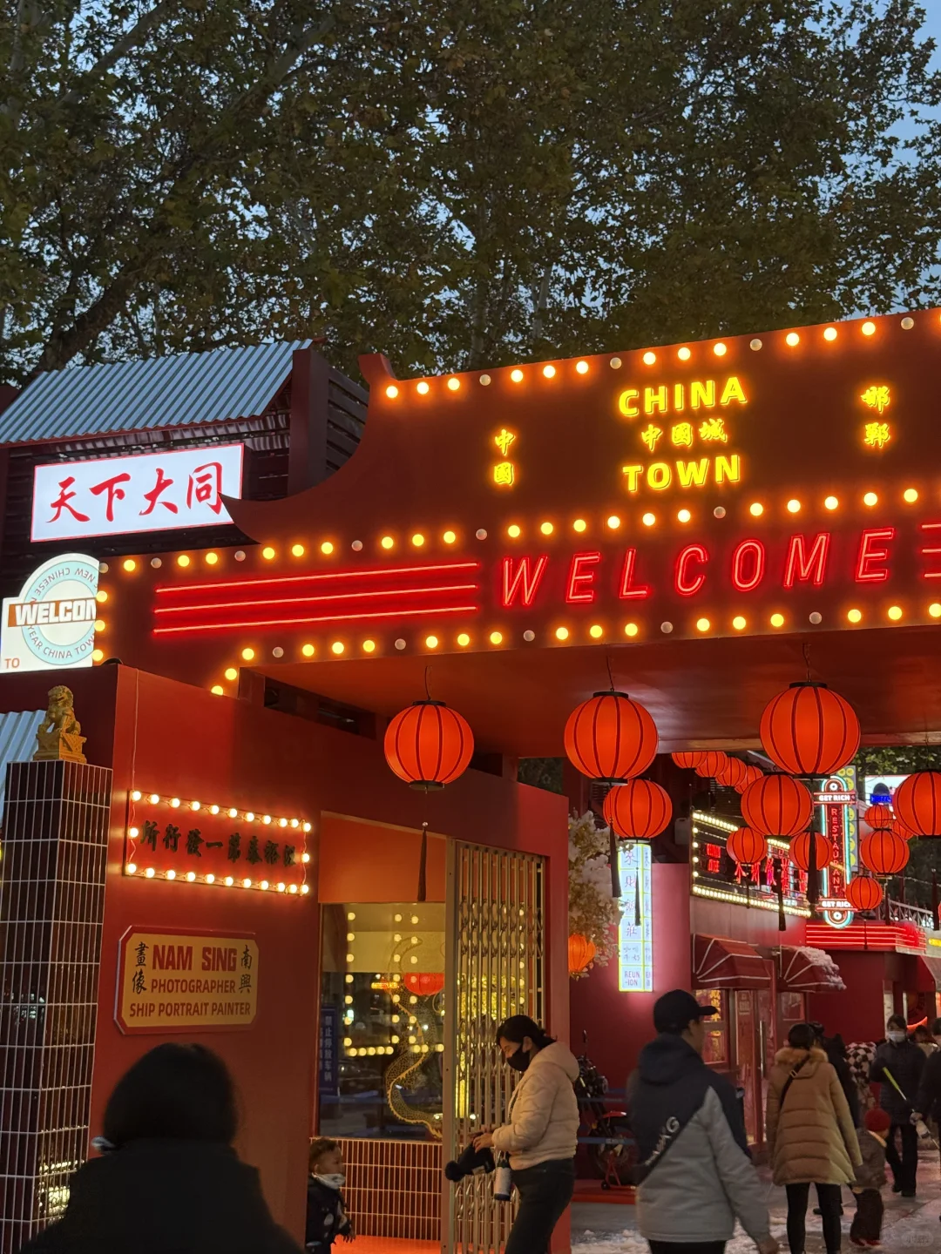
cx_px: 470
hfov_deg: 30.3
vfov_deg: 39.7
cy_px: 627
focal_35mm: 48
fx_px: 1740
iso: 200
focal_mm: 6.76
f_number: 1.78
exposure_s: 1/67
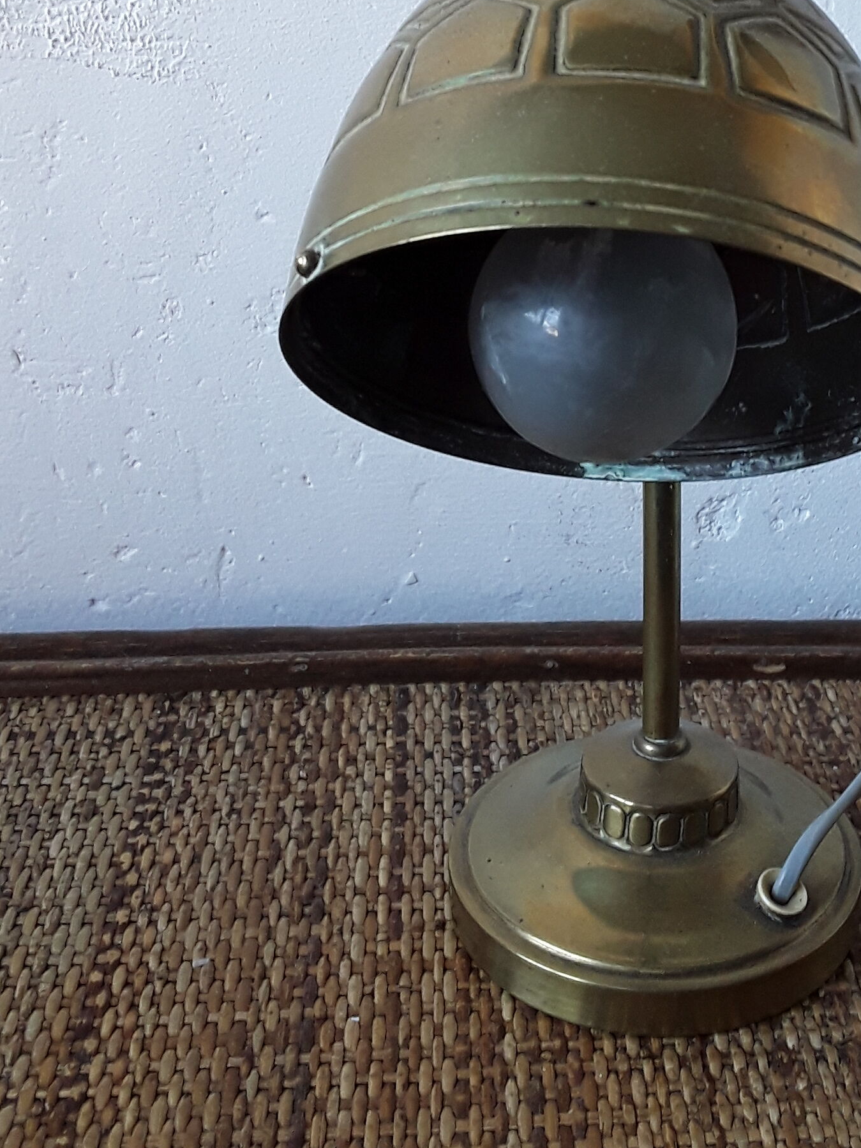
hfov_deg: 29.2
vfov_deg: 38.7
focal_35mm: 49
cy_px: 440
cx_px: 658
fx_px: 1625
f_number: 1.9
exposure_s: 1/33
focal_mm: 2.91
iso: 64
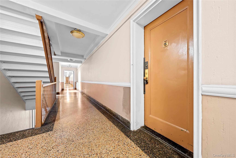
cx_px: 118
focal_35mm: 12
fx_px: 79
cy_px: 79
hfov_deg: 112.6
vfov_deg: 90.0
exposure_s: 30
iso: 100
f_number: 10
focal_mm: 12
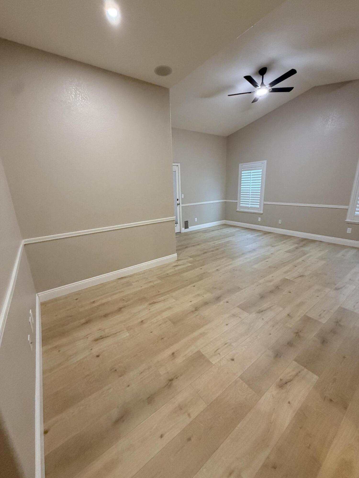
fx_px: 194
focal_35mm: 14
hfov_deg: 85.7
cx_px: 180
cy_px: 239
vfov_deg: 102.1
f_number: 2.2
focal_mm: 2.22
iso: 400
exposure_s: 1/60
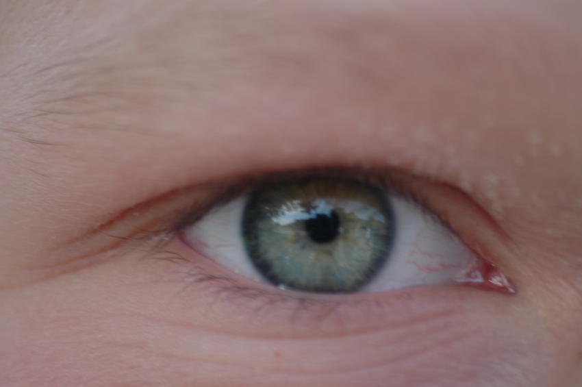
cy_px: 194
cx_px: 291
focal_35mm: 450
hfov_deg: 4.6
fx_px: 7268
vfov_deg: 3.0
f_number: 5.6
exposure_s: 1/100
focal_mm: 300
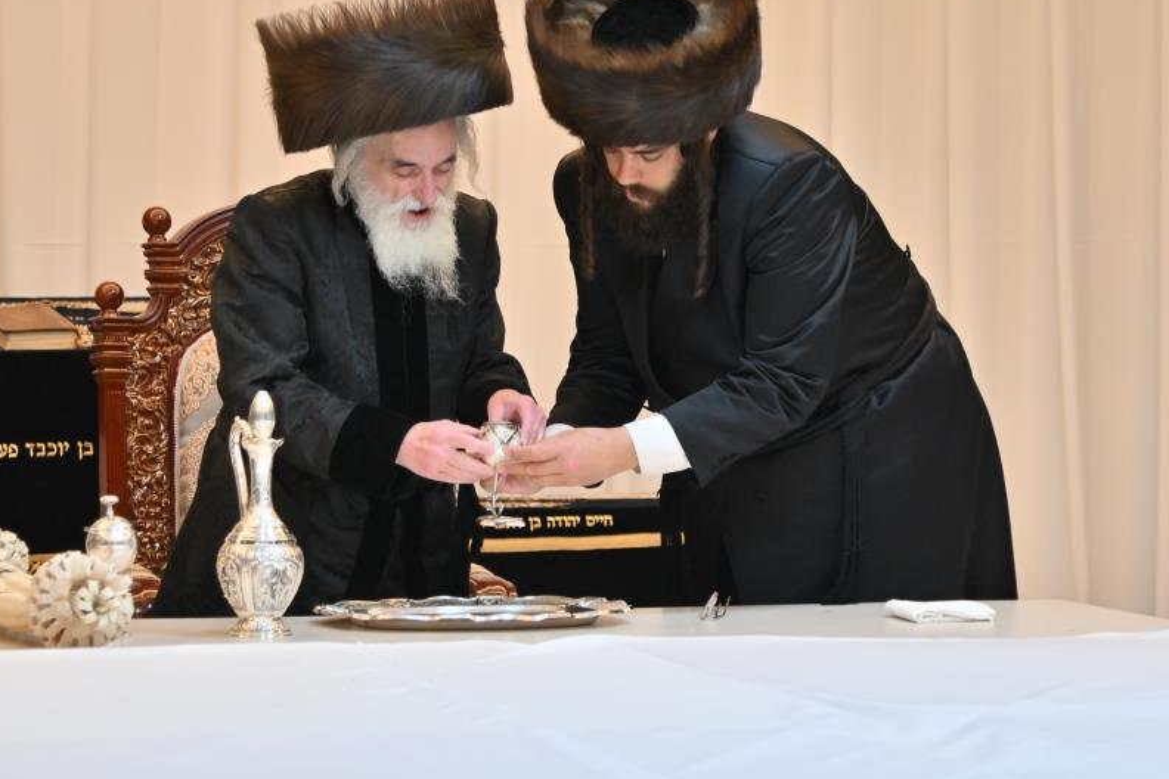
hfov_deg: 12.9
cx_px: 555
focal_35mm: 159
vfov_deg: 8.6
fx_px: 5163
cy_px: 367
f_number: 4
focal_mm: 82
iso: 500
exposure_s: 1/160
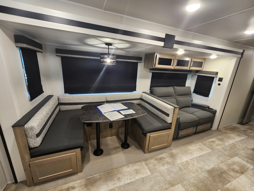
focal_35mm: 13
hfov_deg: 106.2
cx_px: 127
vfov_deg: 89.9
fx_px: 95
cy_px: 96
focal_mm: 2.2
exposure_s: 1/40
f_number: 2.2
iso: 320
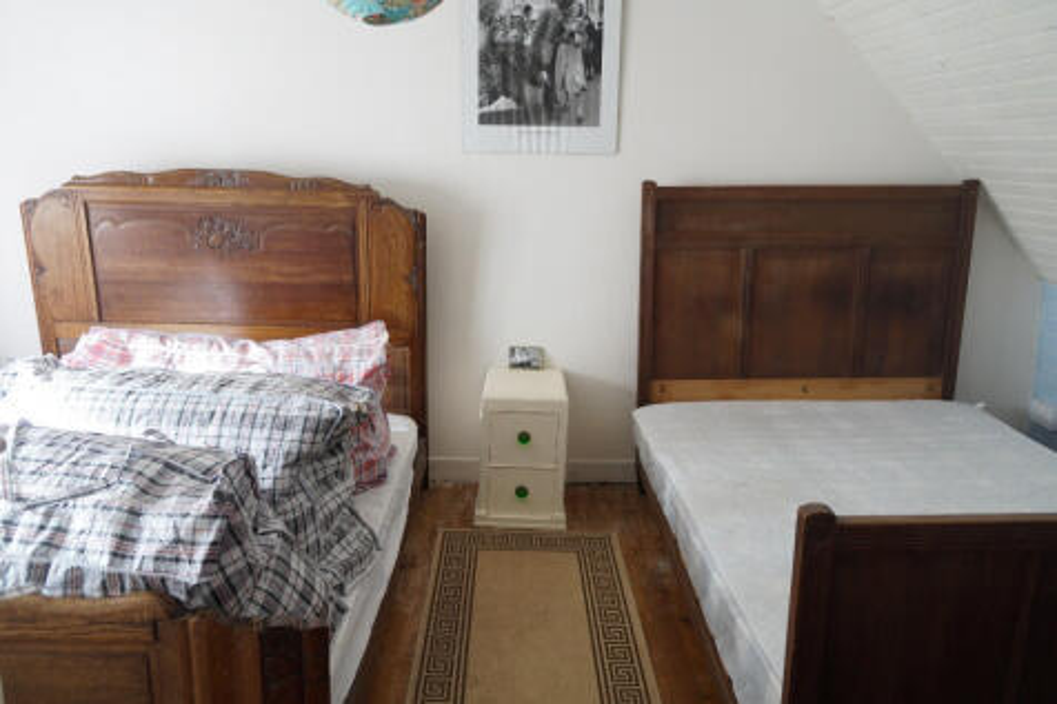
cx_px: 528
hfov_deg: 67.4
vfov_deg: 47.9
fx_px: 792
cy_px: 352
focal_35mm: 27
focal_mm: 18
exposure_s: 1/40
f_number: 3.5
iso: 200
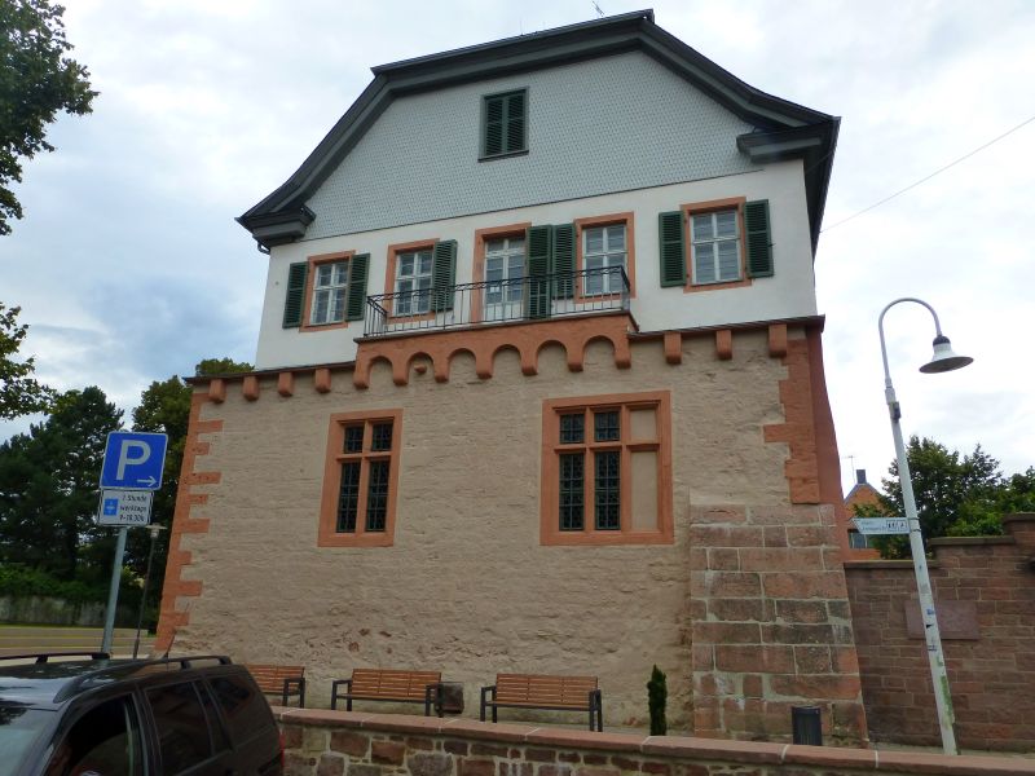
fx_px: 747
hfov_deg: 69.4
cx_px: 518
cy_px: 388
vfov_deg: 54.9
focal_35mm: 25
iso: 160
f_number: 4
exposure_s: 1/160
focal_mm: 4.3
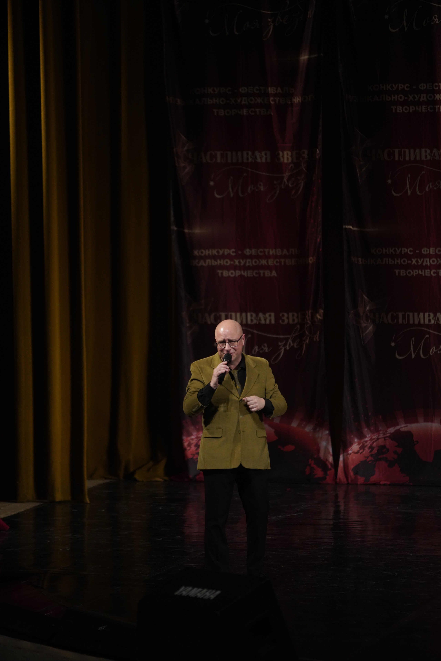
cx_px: 220
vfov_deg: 10.3
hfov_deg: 6.9
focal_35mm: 200
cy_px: 330
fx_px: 3675
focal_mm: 200
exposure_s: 1/500
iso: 2500
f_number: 2.8
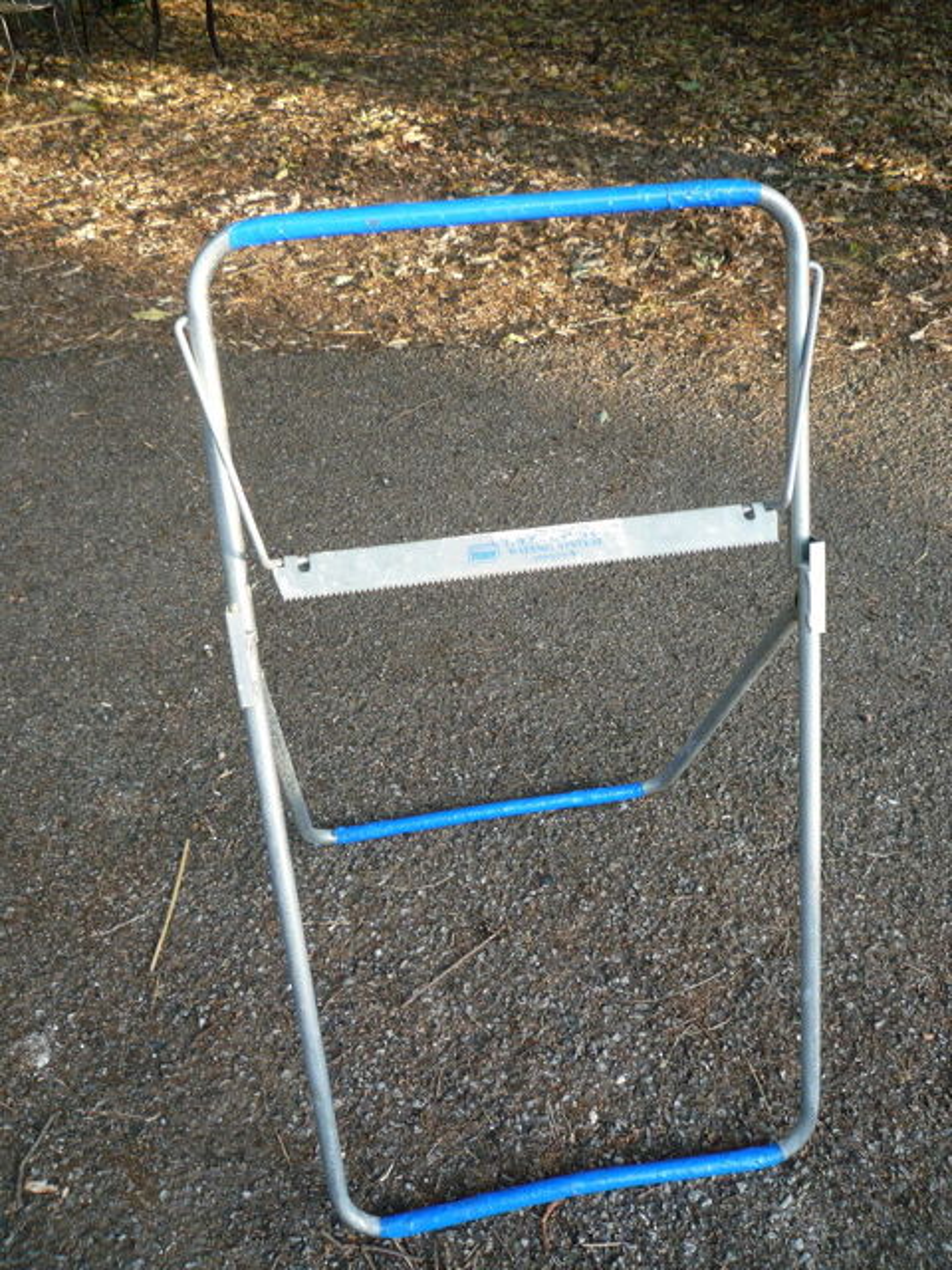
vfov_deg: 60.0
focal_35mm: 30
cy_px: 635
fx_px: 1100
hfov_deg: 46.8
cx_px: 476
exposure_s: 1/60
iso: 100
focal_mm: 5.2
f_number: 3.3
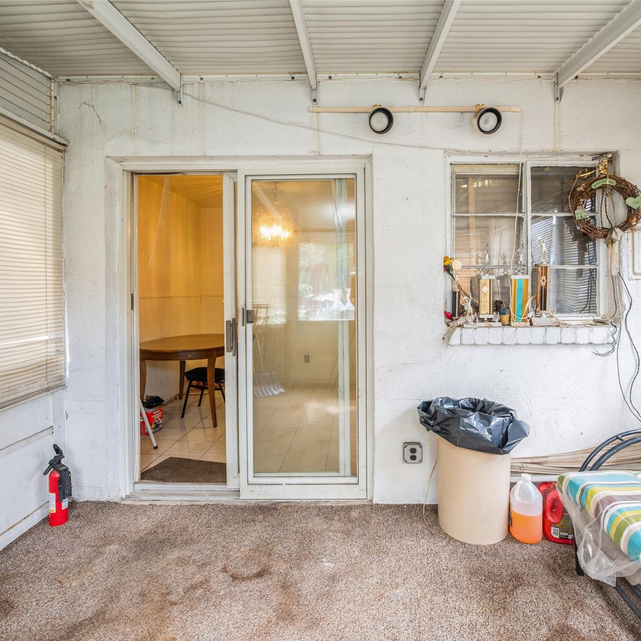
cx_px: 339
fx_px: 377
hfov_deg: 80.6
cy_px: 322
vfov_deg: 80.7
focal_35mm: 18
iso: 200
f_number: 11
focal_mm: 14
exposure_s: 1/2.5
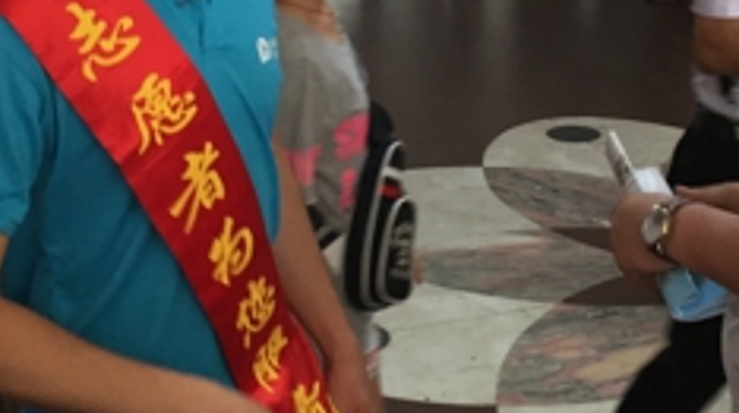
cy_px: 54
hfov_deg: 29.0
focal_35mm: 73
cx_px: 381
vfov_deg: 16.3
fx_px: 1429
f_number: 2.2
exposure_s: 1/33
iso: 125
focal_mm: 4.15
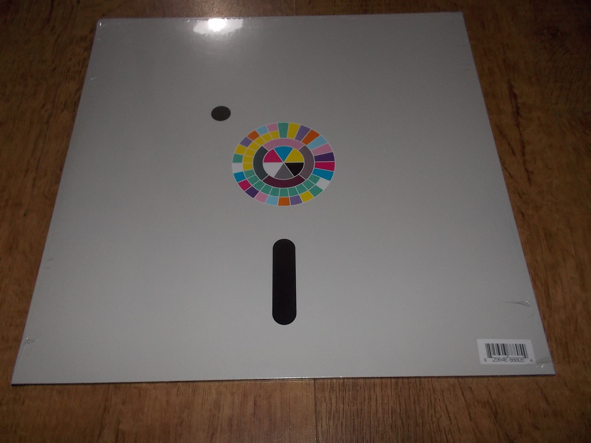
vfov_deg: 48.2
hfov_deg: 61.7
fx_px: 495
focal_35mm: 29
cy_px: 222
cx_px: 296
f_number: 3.3
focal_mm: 4.1
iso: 200
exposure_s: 1/30
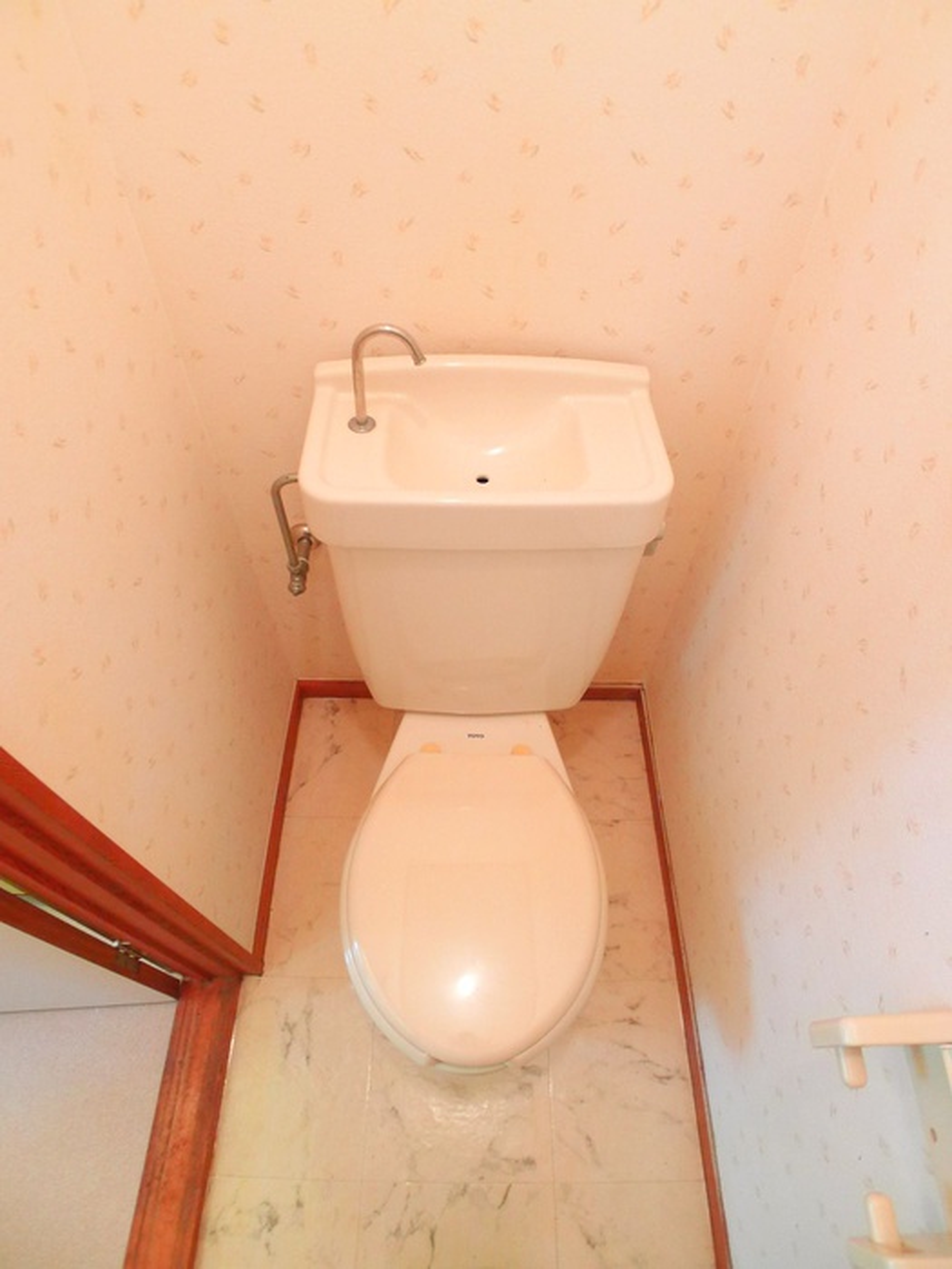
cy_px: 634
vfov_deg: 71.6
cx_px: 476
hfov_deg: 56.8
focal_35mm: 24
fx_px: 880
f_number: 2
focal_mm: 5.1
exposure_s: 1/20
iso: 400
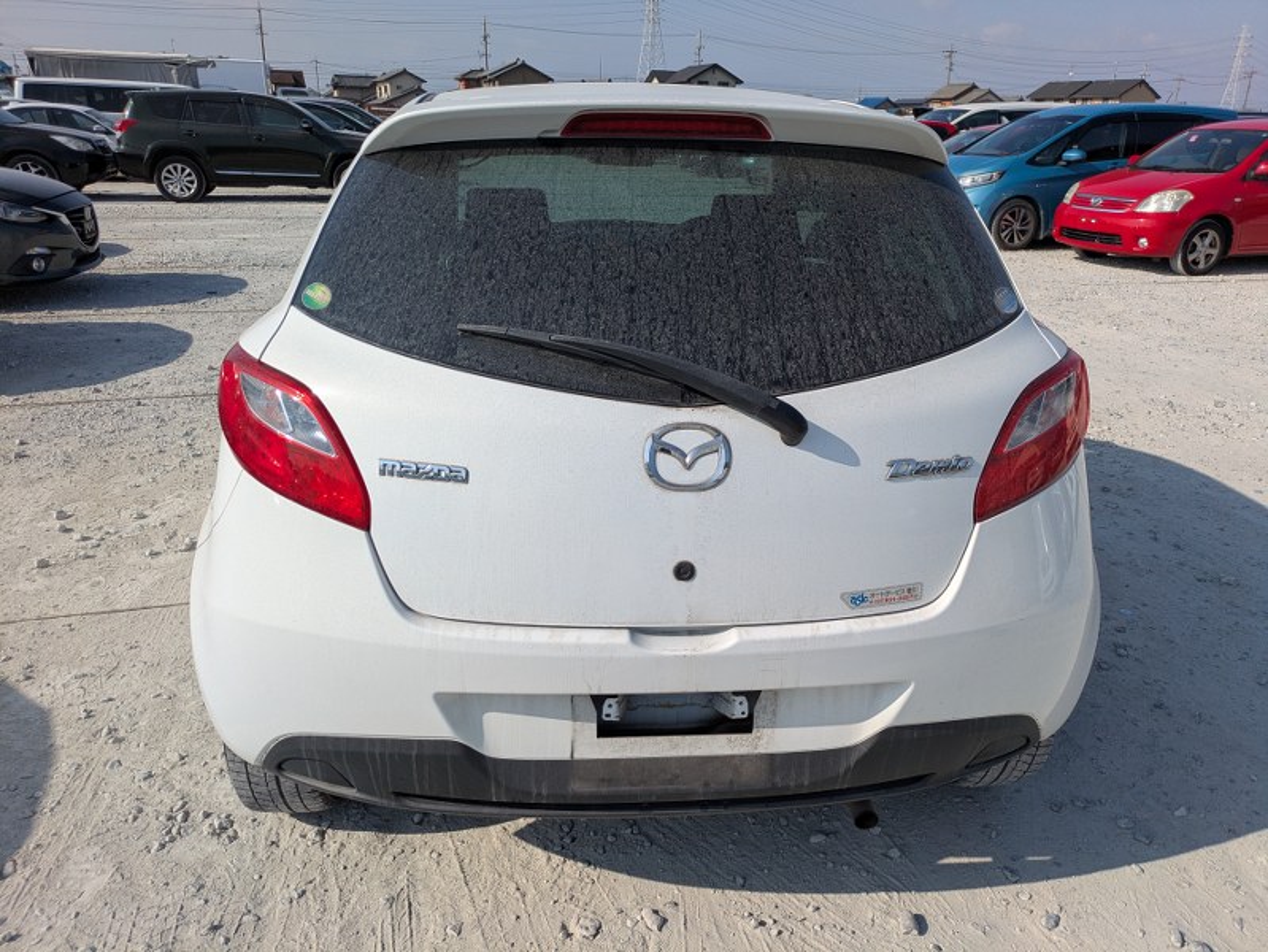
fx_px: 916
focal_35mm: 25
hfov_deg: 69.4
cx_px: 634
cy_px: 476
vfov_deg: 54.9
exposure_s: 1/3745
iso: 53
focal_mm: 5.43
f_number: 1.89
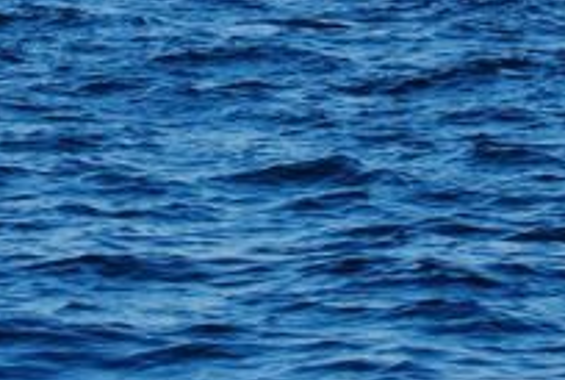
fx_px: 5096
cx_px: 102
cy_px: -323
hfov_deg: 6.3
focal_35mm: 324
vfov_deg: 4.2
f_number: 8
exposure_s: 1/250
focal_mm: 55
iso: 100
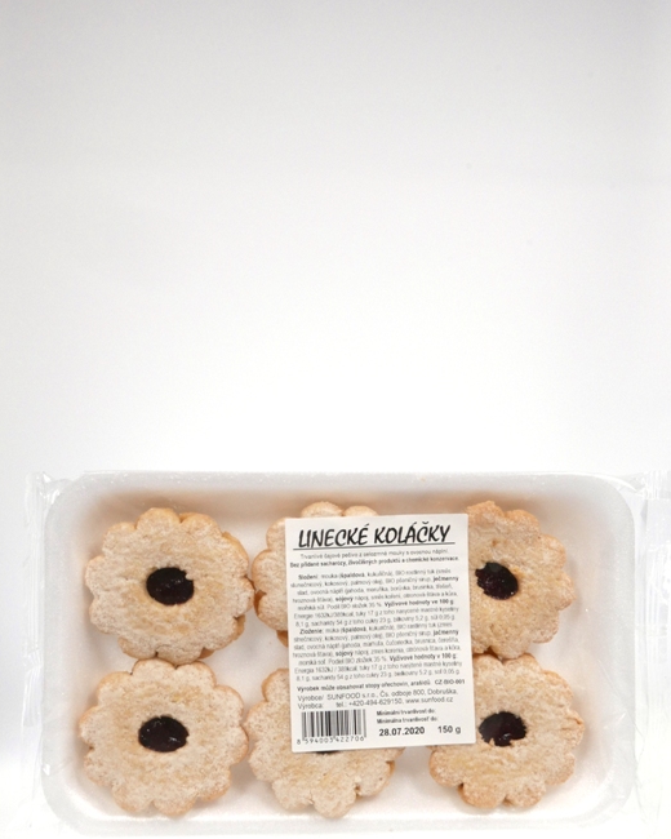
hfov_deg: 40.1
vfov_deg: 49.1
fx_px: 918
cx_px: 344
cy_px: 439
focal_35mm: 37
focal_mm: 14.4
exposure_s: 1/40
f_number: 16
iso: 800
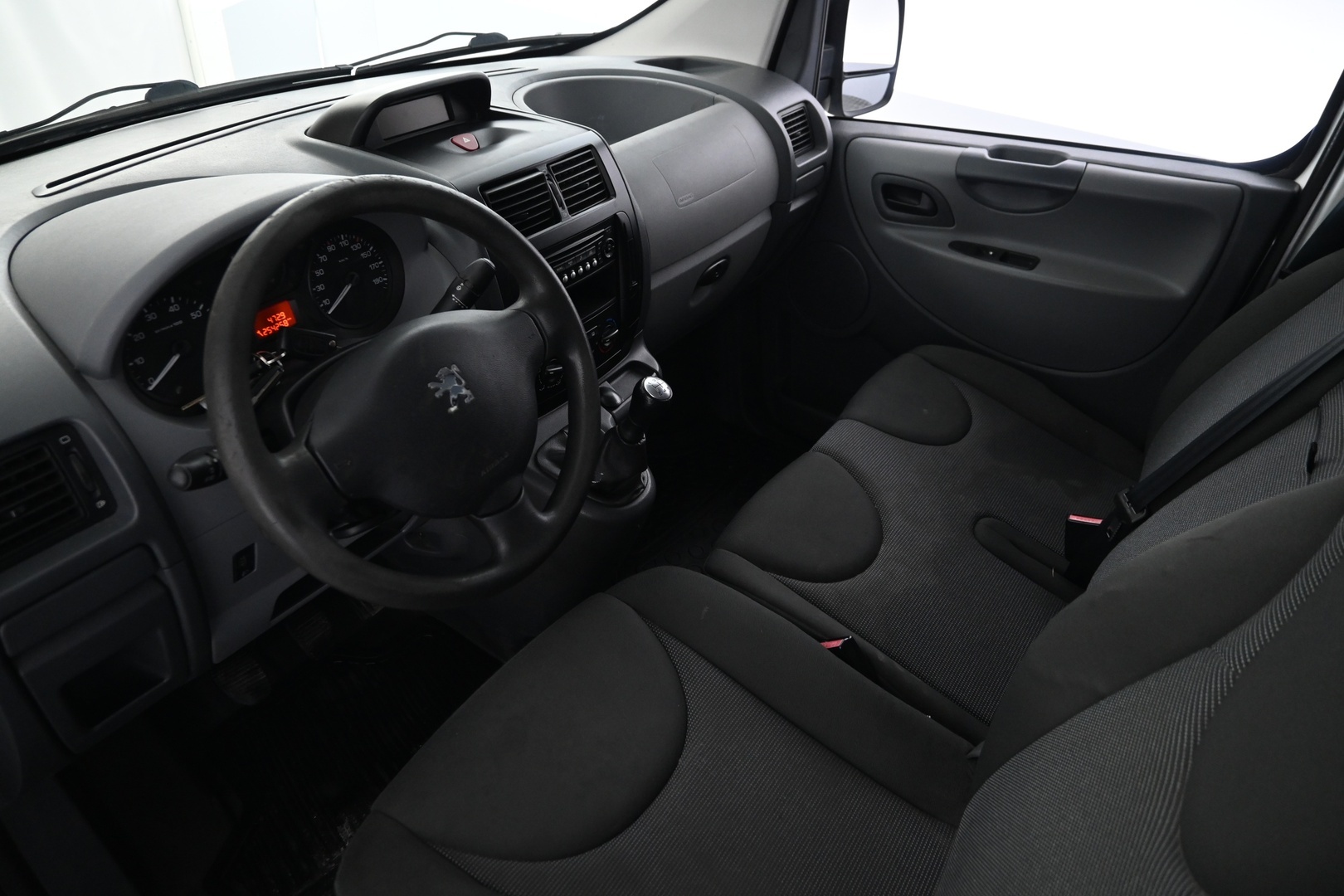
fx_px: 896
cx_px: 672
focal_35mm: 24
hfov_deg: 73.7
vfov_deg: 53.1
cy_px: 448
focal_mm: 16
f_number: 3.5
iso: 1600
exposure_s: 1/15
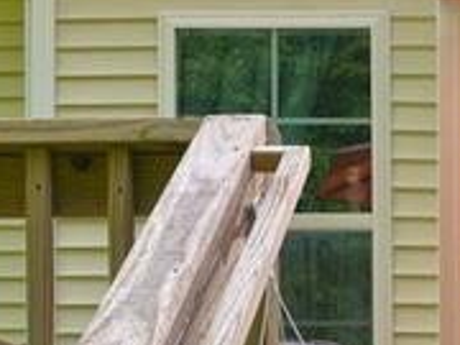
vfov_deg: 11.5
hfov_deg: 15.2
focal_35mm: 123
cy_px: 526
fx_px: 1635
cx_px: 624
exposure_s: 1/250
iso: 100
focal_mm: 16
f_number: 5
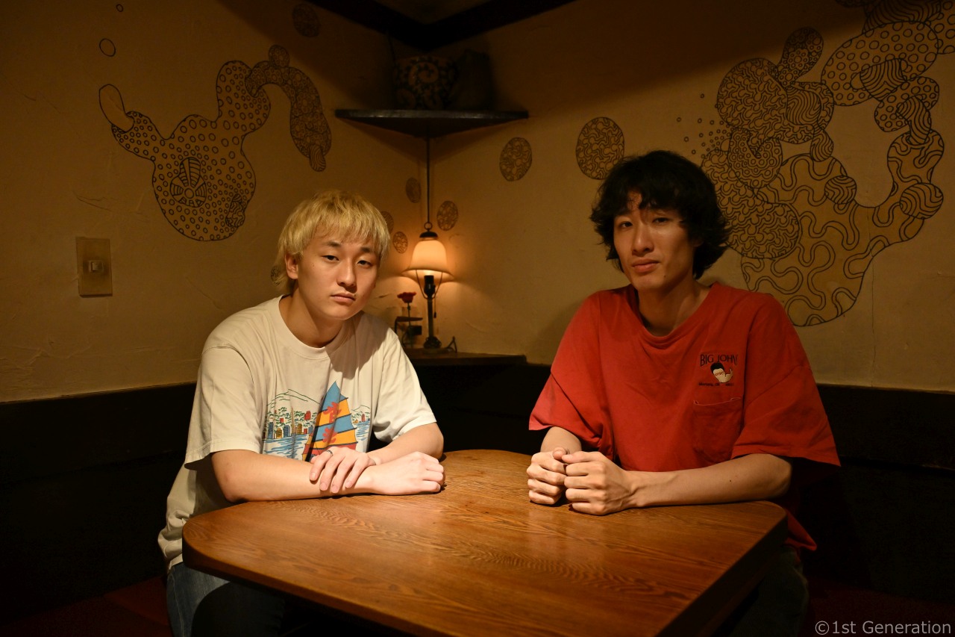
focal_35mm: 28
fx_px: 756
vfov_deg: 45.7
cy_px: 318
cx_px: 478
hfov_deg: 64.6
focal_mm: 28.5
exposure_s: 1/160
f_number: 4
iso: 2000
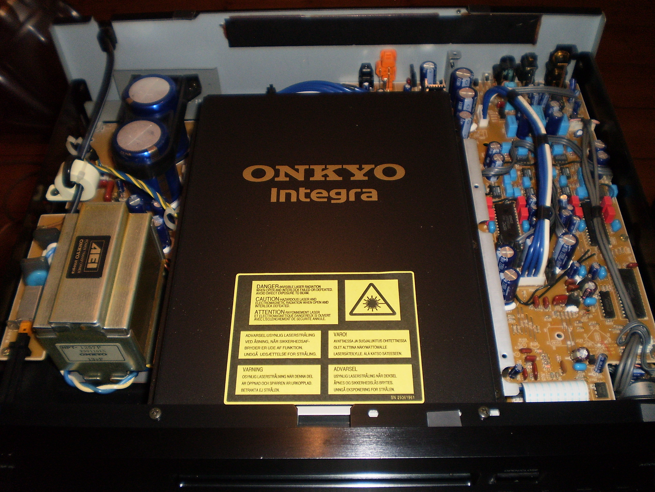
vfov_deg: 39.7
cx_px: 328
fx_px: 681
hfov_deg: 51.4
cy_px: 246
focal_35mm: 36
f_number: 3.1
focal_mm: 6.3
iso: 125
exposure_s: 1/30
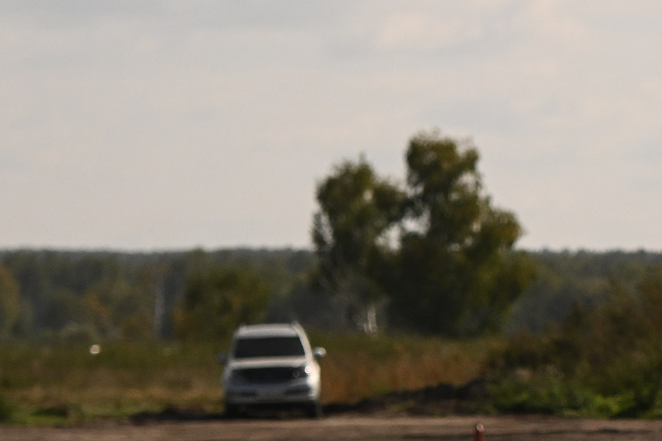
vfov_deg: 3.7
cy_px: 536
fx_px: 6766
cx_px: 696
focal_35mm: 368
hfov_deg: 5.6
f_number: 2.8
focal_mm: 100
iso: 900
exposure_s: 1/32000
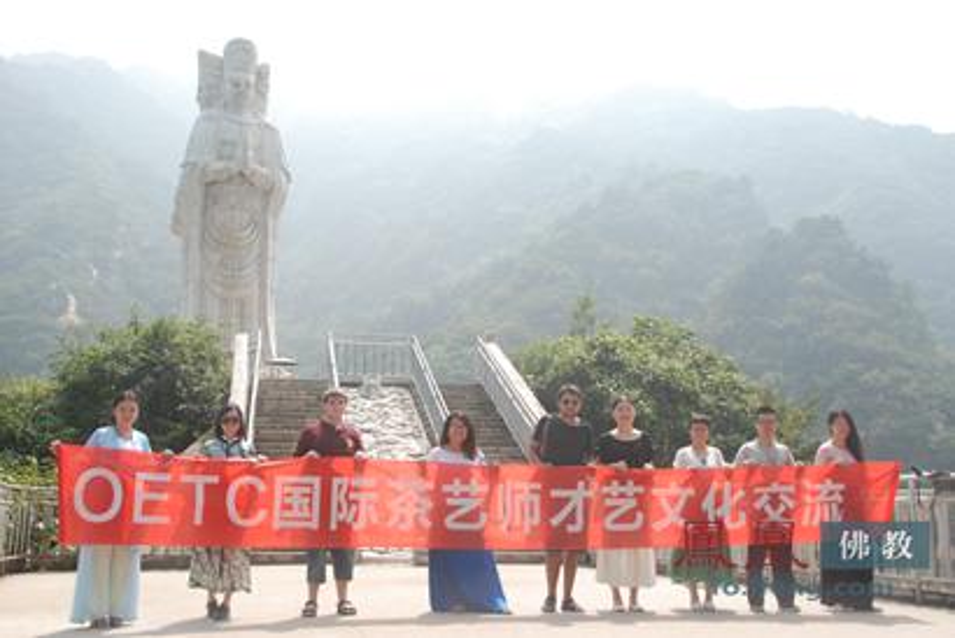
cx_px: 478
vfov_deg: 35.5
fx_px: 995
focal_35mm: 38
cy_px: 319
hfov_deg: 51.3
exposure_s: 1/500
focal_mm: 25
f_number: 11
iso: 640
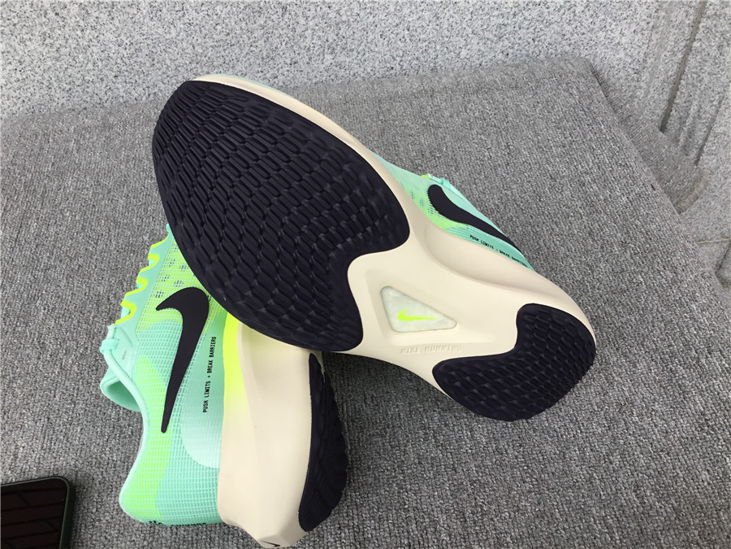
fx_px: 655
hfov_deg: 58.4
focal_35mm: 31
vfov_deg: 45.4
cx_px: 366
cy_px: 274
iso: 25
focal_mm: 3.3
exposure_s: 1/104
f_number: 2.4
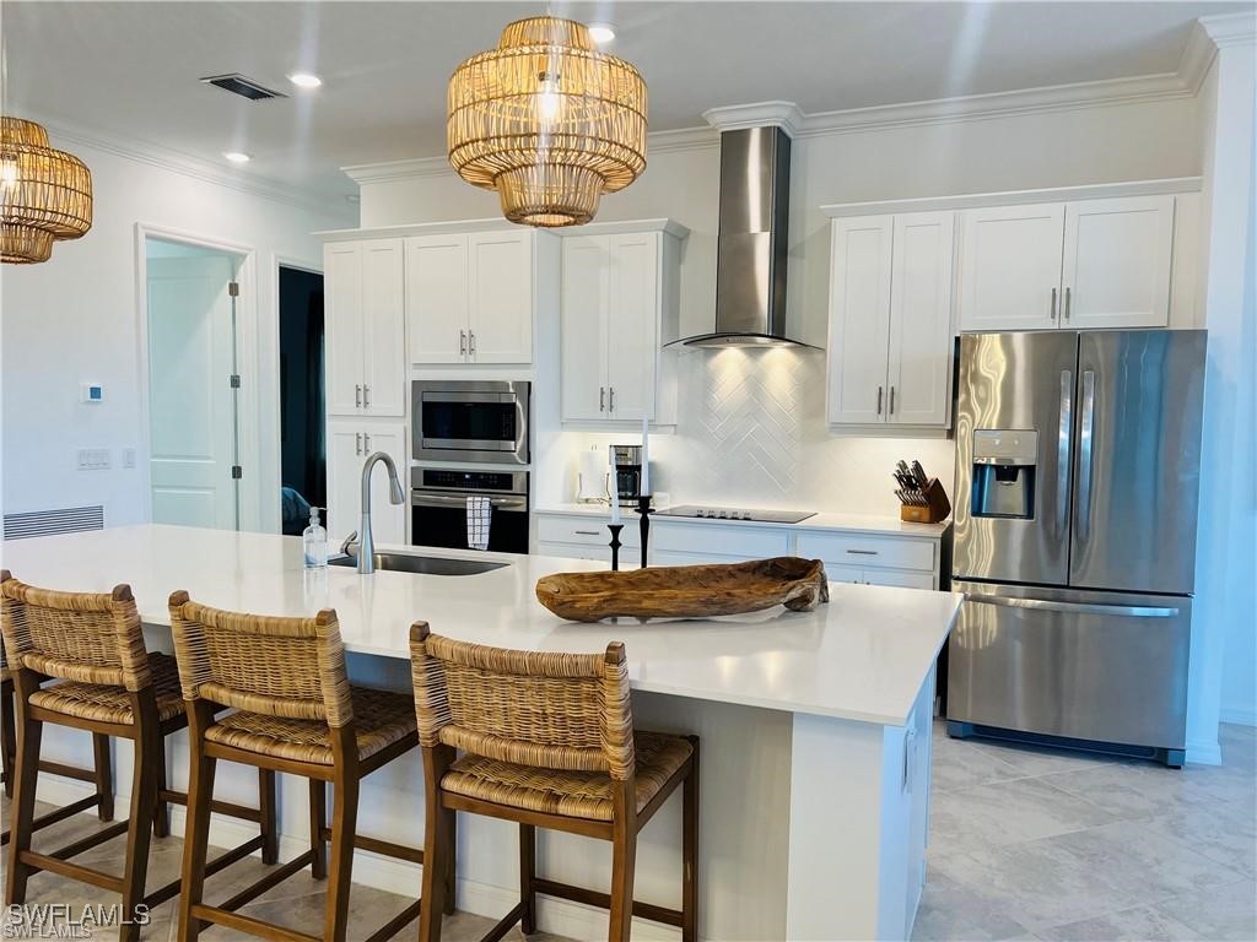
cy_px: 471
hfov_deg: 67.3
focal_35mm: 26
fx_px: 944
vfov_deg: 53.1
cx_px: 628
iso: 80
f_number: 1.5
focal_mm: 5.7
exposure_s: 1/120
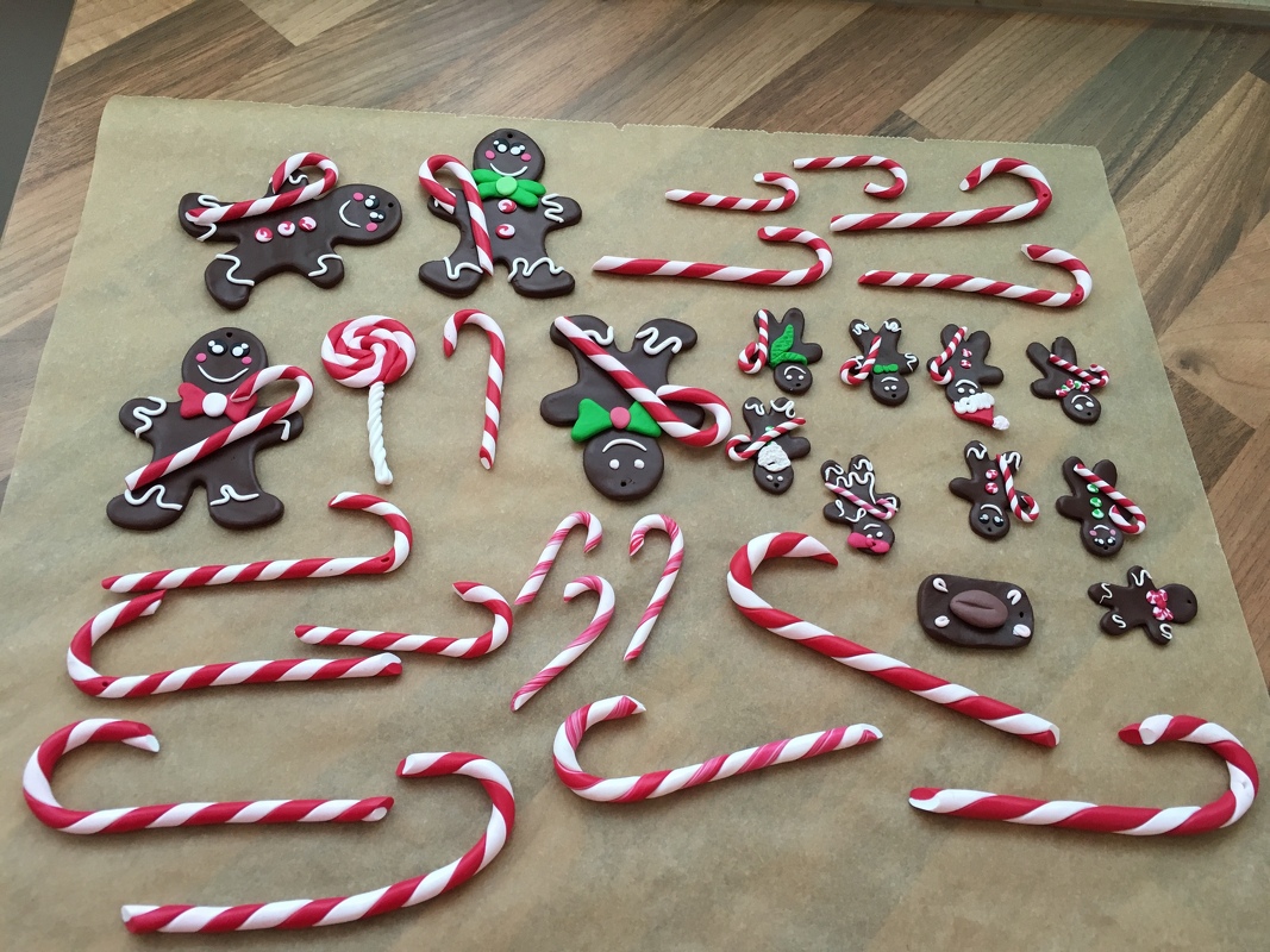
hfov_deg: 61.7
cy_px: 476
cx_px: 635
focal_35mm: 29
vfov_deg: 48.2
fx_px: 1064
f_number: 2.2
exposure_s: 1/33
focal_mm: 4.15
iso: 100
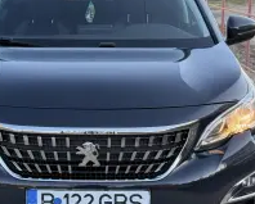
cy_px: 108
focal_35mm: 85
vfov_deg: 18.1
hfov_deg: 22.4
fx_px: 642
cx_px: 90
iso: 64
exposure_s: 1/290
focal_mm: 6.76
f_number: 1.78
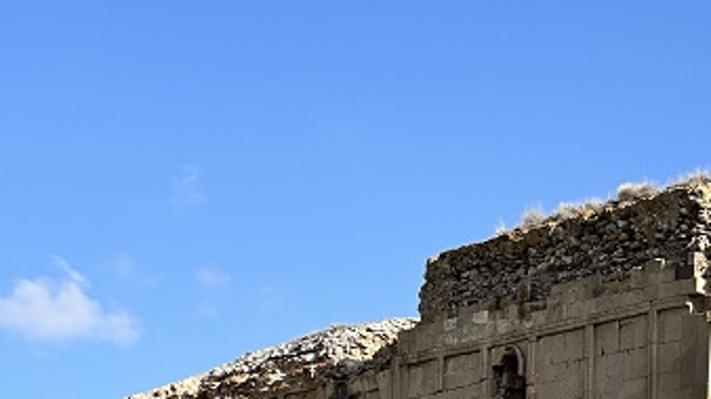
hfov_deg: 14.3
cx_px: 623
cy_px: 466
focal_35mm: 149
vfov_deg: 8.1
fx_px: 2809
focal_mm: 9
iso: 32
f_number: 2.8
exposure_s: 1/630
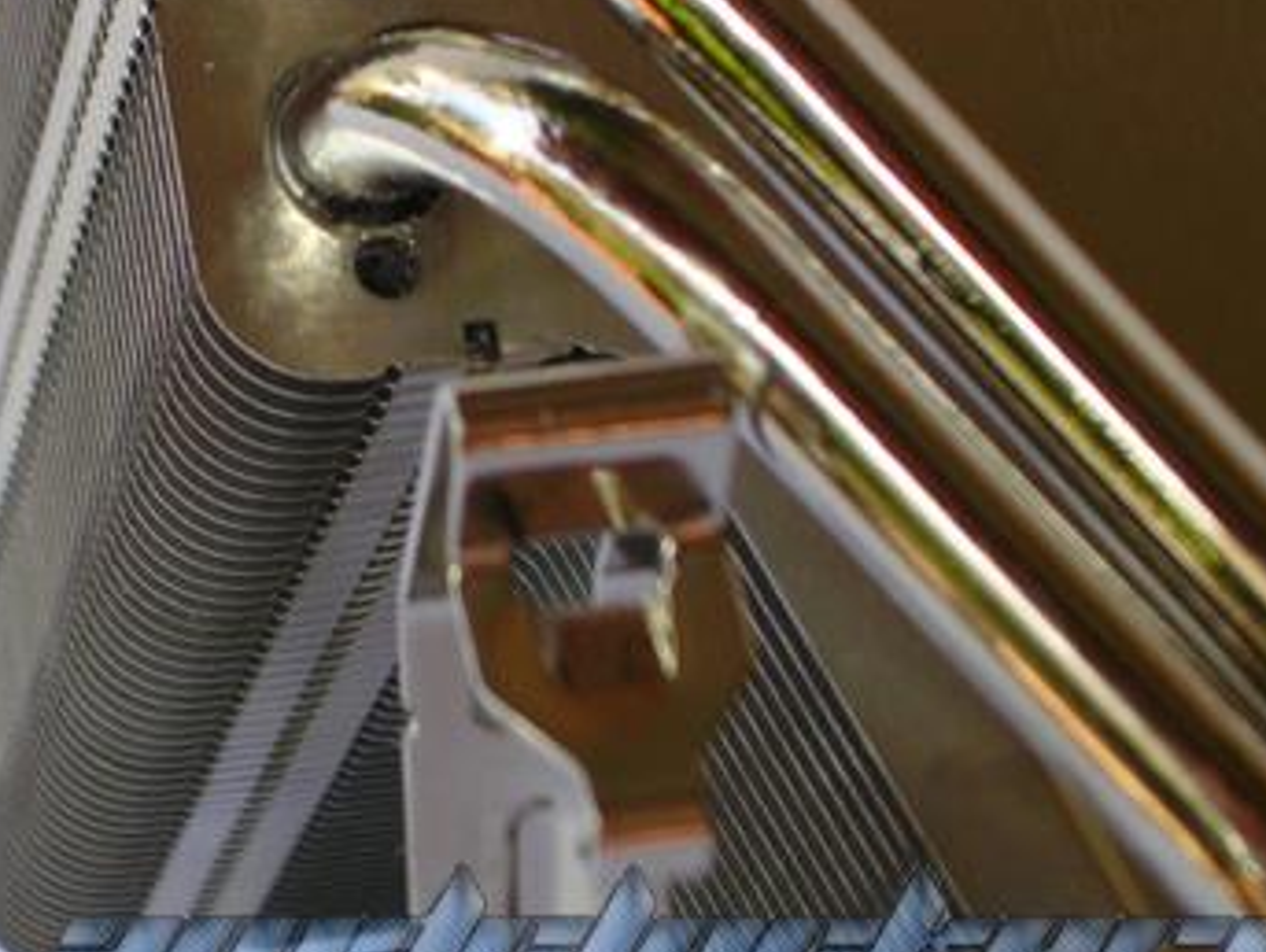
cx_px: 258
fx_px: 6077
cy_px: 214
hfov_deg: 11.8
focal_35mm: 166
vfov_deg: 8.9
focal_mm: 14.5
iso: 50
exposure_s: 1/51.8
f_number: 4.4
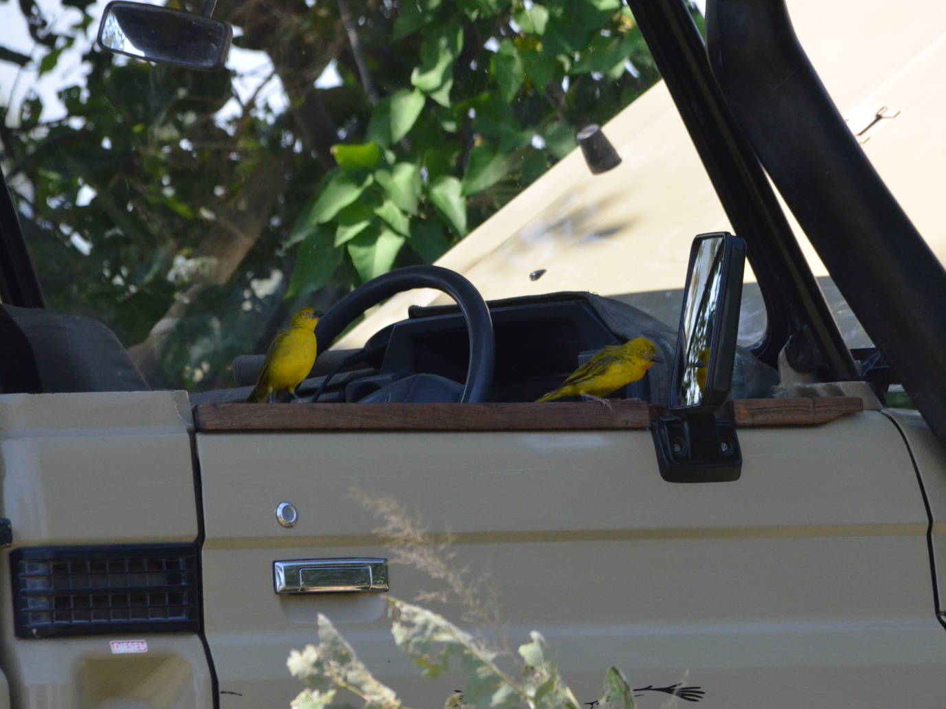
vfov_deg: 1.8
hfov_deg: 2.4
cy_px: 361
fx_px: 22923
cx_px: 528
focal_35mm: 839
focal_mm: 500
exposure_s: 1/1600
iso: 2500
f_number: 10
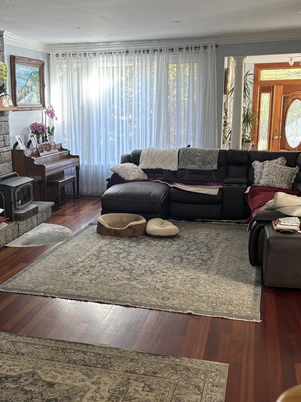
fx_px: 475
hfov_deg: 34.8
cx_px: 103
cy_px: 216
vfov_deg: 45.7
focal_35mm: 41
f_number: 1.6
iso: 200
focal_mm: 5.96
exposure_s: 1/60
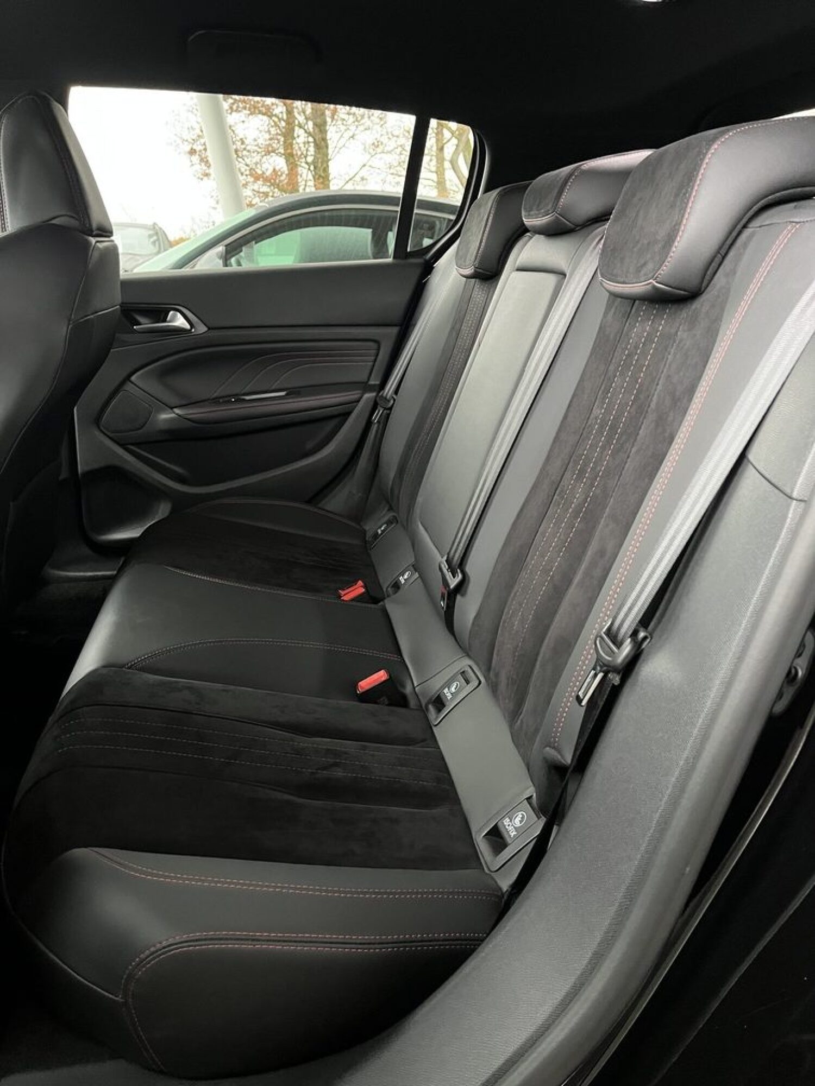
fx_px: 816
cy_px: 543
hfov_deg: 53.1
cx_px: 408
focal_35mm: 26
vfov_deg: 67.3
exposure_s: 1/30
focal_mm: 5.1
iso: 640
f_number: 1.6
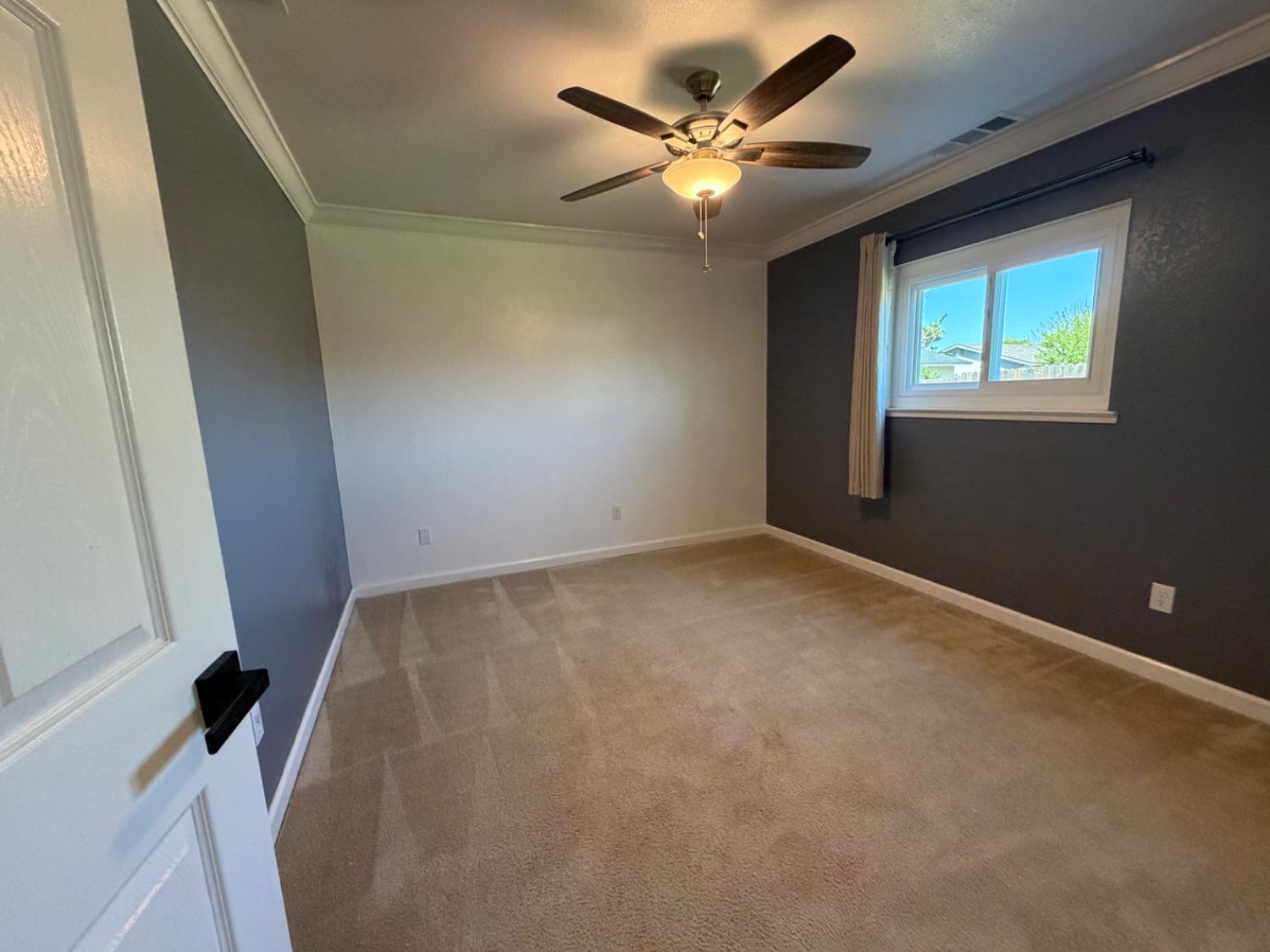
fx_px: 514
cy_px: 476
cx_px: 635
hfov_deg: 102.1
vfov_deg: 85.7
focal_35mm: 14
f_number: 2.2
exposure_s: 1/60
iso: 400
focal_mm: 2.22
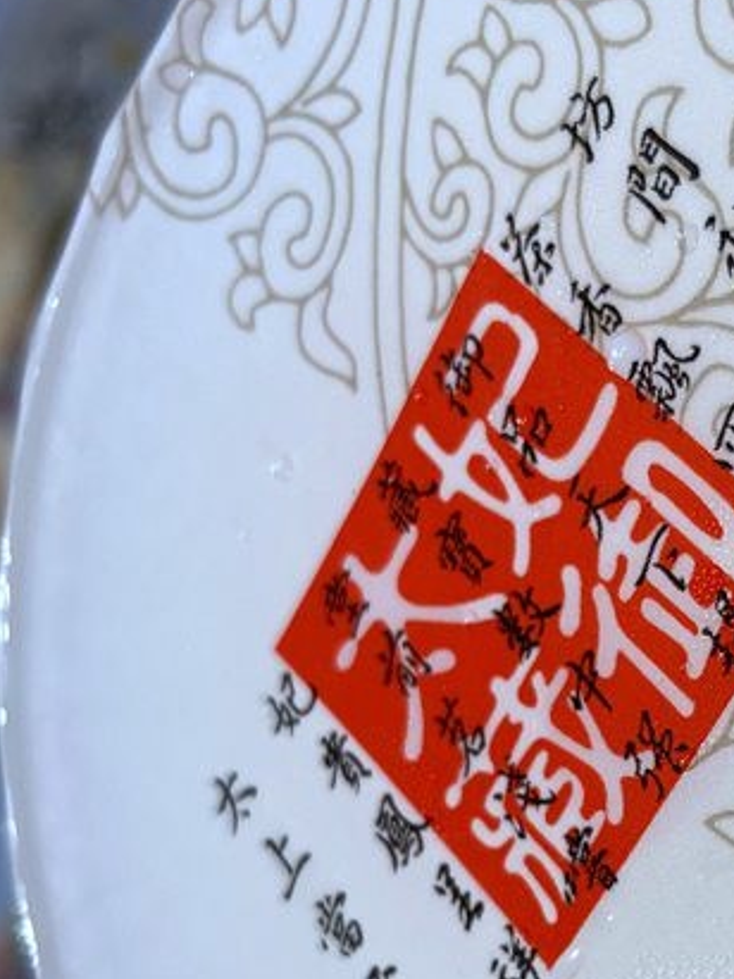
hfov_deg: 24.4
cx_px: 754
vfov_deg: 33.3
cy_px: 693
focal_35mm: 57
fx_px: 1612
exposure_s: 1/60
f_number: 1.8
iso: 64
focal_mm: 4.25
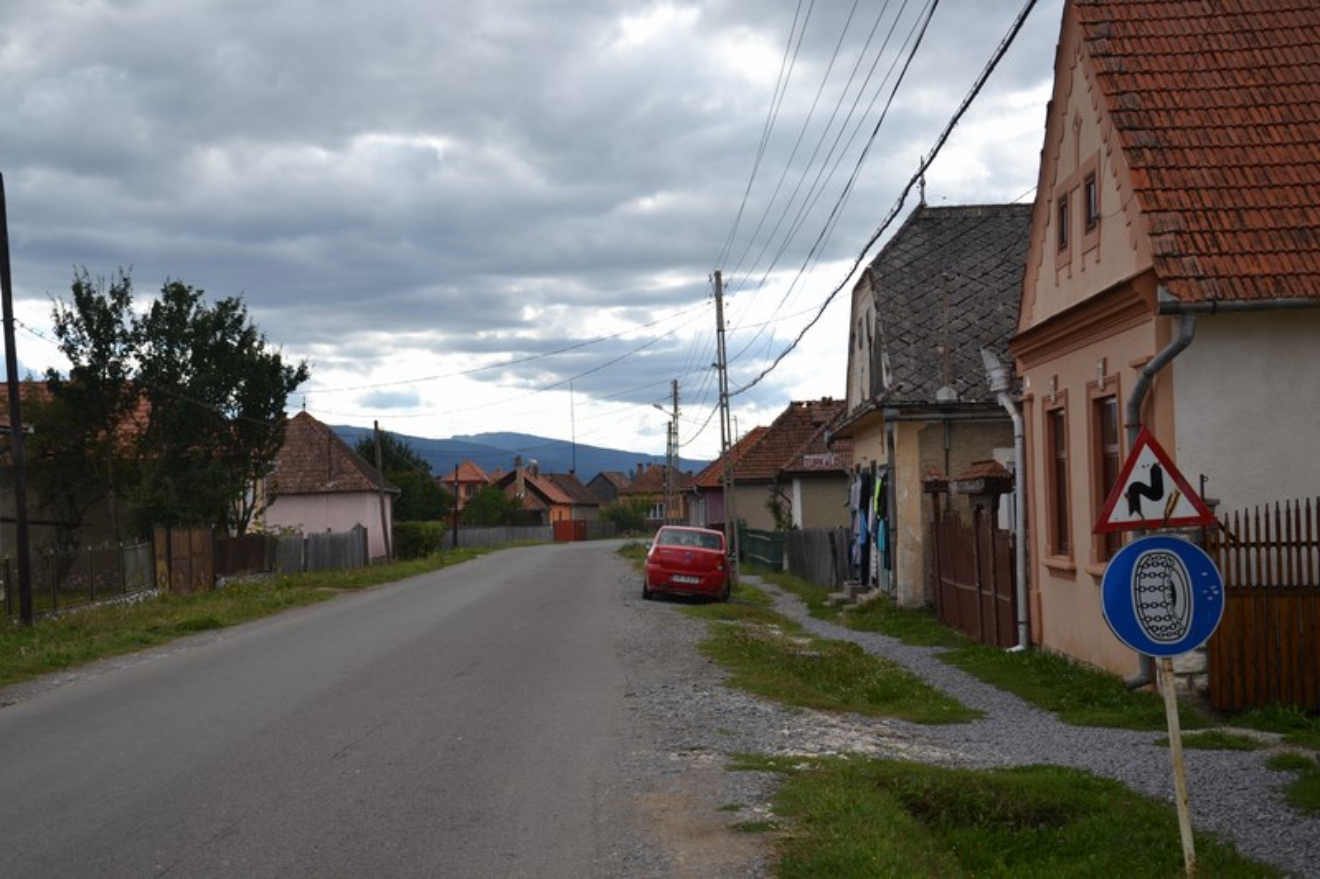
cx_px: 660
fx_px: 1760
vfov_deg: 28.1
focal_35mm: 48
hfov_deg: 41.1
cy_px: 440
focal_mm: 32
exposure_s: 1/125
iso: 100
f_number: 5.6
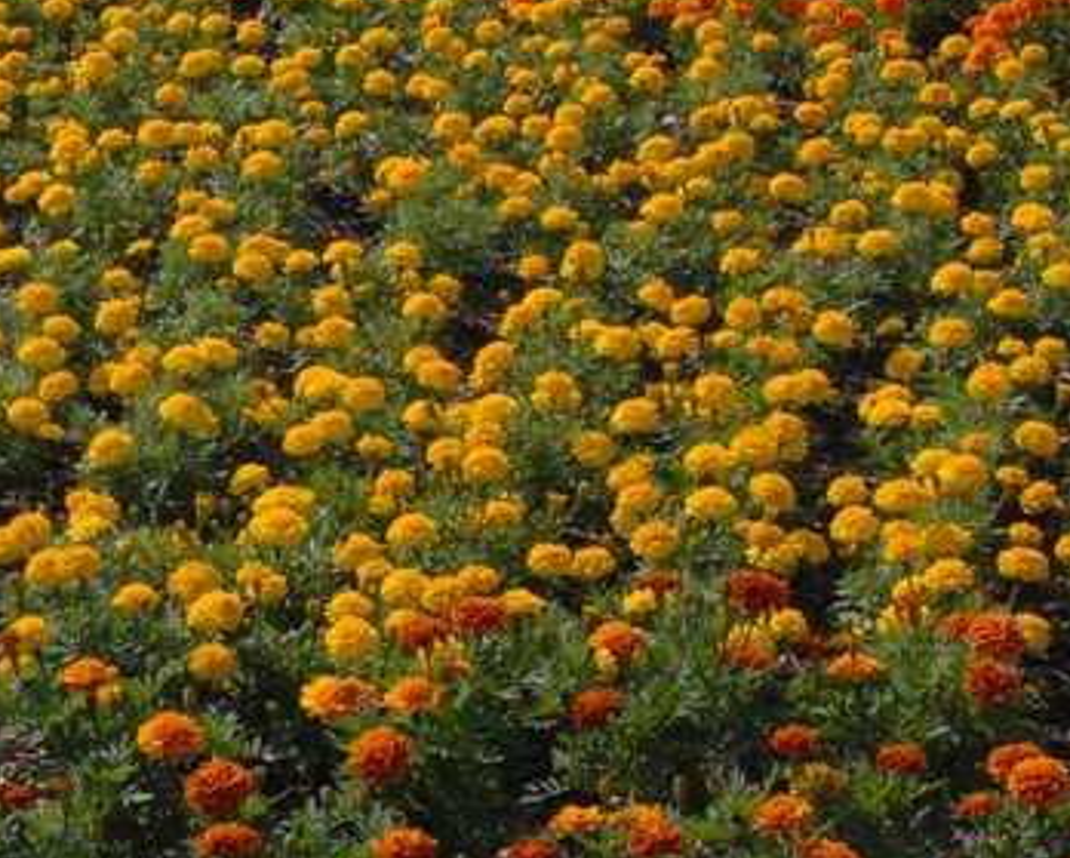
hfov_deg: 16.2
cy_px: 318
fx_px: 3677
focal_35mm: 116
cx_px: -9
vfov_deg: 13.3
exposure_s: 1/350
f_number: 10
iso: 400
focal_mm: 28
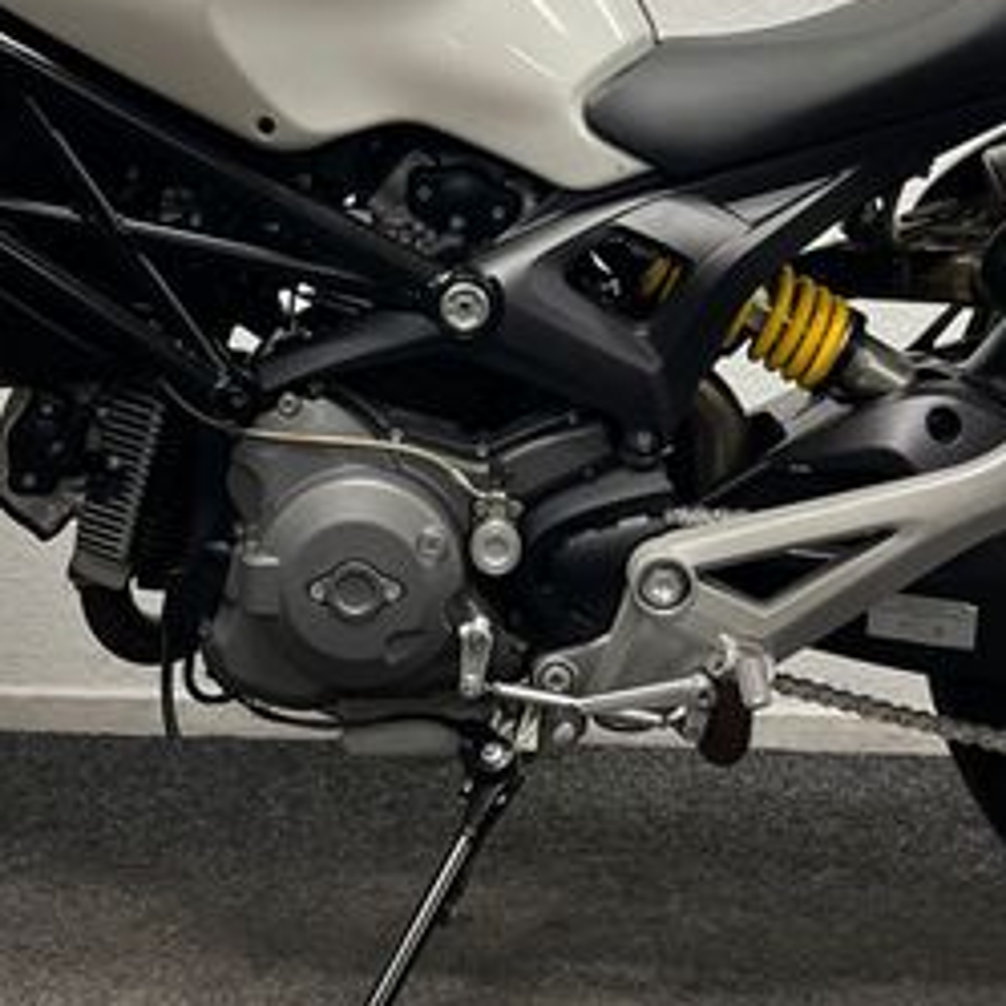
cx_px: 505
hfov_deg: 29.1
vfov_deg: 28.0
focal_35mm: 59
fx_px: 1940
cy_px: 109
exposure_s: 1/100
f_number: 1.6
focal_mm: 5.1
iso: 125
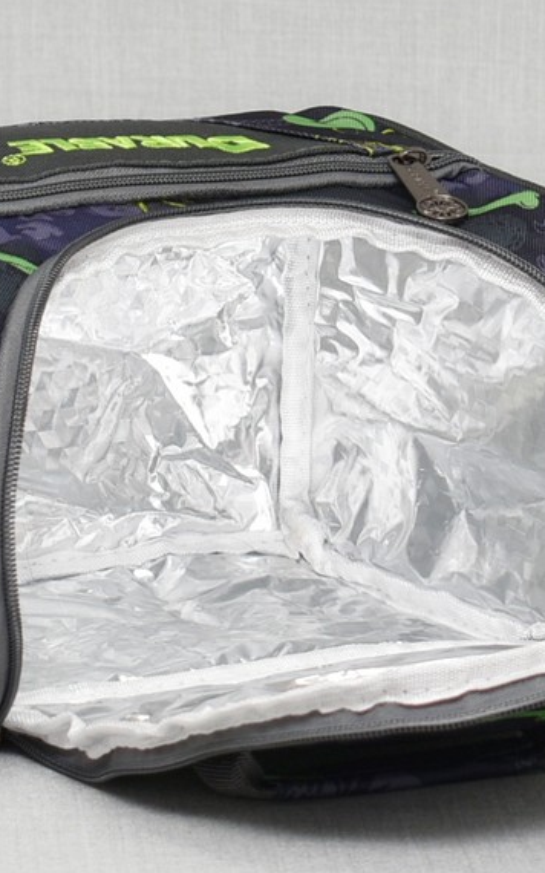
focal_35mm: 165
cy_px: 343
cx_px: 118
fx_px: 3923
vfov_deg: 12.7
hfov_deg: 7.9
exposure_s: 1/60
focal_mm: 48
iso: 100
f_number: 5.6
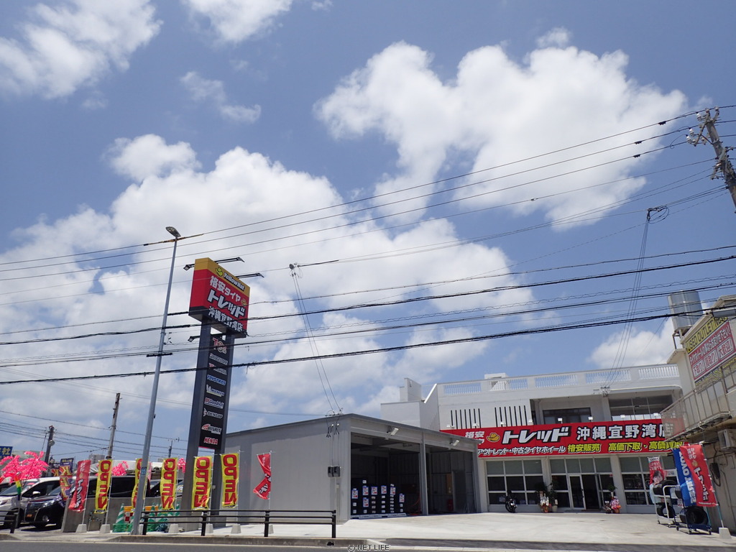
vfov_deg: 54.9
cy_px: 276
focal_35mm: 25
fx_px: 532
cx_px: 368
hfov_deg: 69.4
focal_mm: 4.5
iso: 100
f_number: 8
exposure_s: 1/400
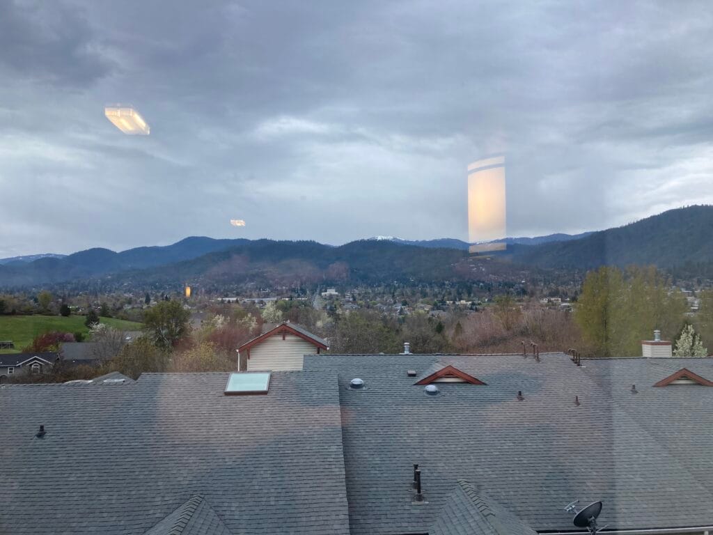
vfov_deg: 49.7
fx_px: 577
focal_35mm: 28
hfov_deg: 63.4
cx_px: 356
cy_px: 268
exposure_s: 1/233
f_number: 1.8
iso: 20
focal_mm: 3.99
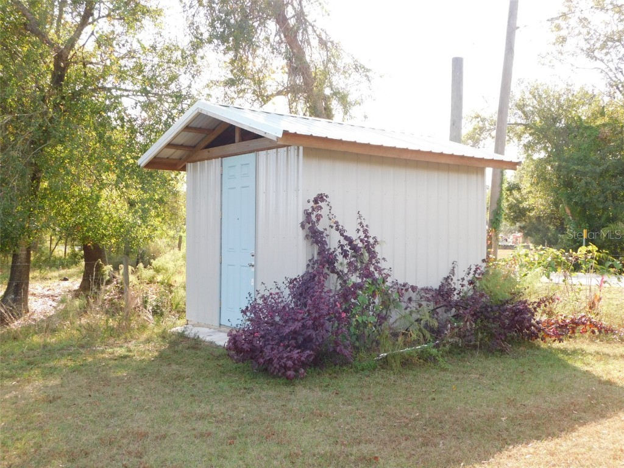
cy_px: 234
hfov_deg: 51.4
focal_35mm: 36
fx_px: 649
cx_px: 312
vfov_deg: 39.7
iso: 125
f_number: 3.5
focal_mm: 6.3
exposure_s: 1/200
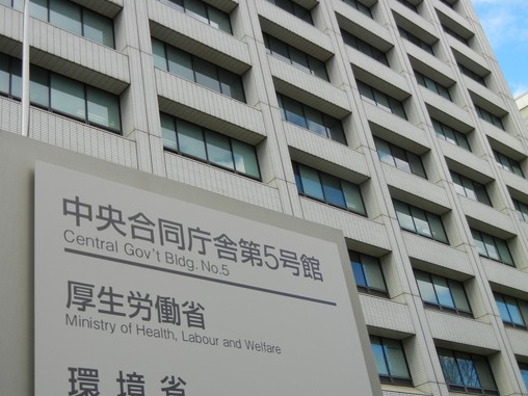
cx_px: 240
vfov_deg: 33.6
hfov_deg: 43.8
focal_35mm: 43
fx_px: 656
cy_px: 190
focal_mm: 7.1
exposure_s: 1/498
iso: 160
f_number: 3.7
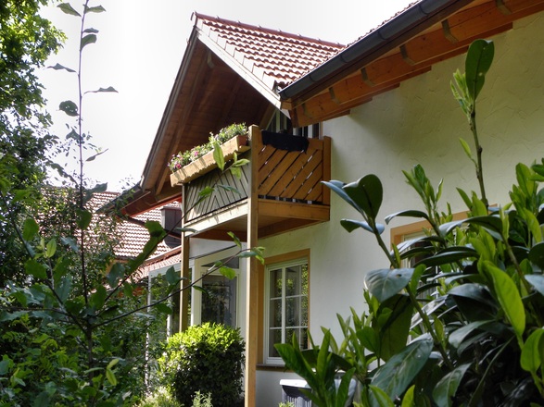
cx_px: 272
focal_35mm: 52
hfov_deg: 36.8
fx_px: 817
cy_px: 204
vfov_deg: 28.0
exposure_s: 1/136
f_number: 4.5
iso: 64
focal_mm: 9.2
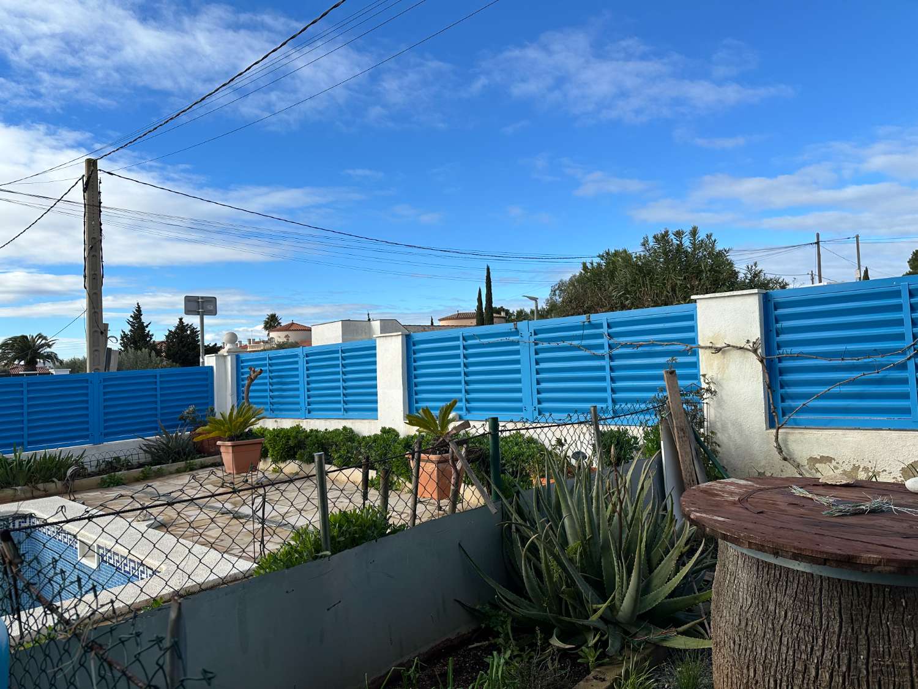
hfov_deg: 71.6
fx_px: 636
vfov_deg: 56.8
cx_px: 459
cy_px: 344
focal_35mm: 24
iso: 80
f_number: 1.78
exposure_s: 1/3861
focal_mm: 6.86
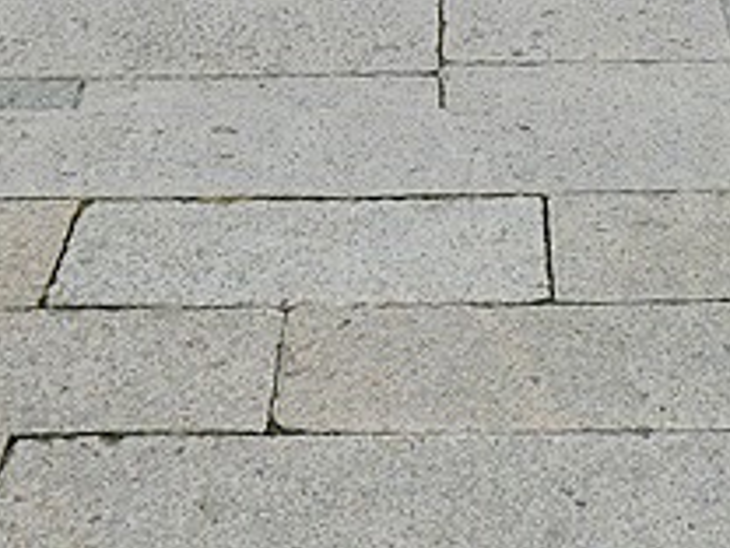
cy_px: -358
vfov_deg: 14.1
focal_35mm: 96
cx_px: 477
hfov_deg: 20.4
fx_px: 2024
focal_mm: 4.5
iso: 80
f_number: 3.3
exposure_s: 1/320
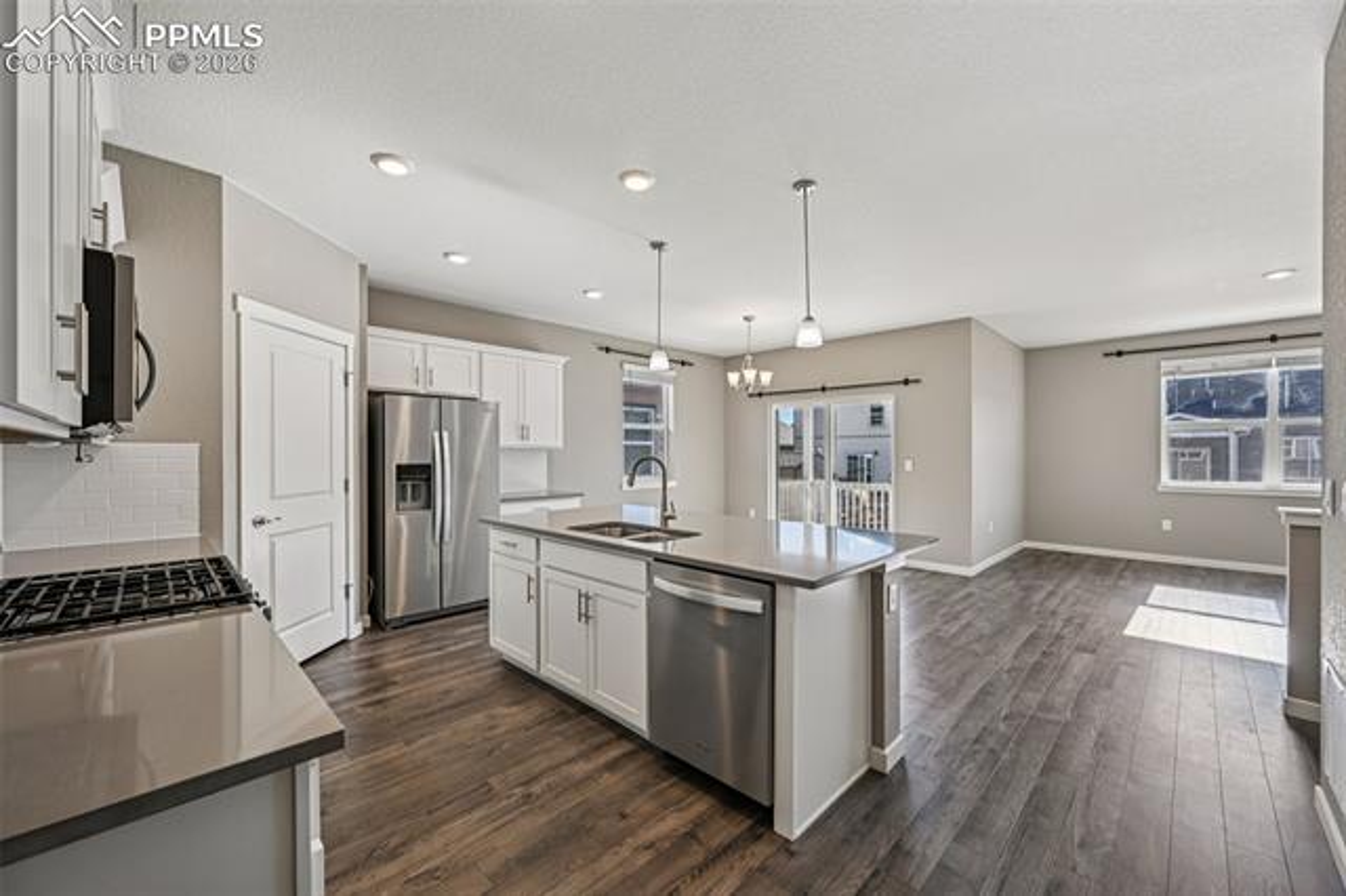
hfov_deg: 104.3
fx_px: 523
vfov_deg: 81.1
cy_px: 448
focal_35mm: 14
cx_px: 673
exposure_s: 1/15
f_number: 8
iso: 90
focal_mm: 14
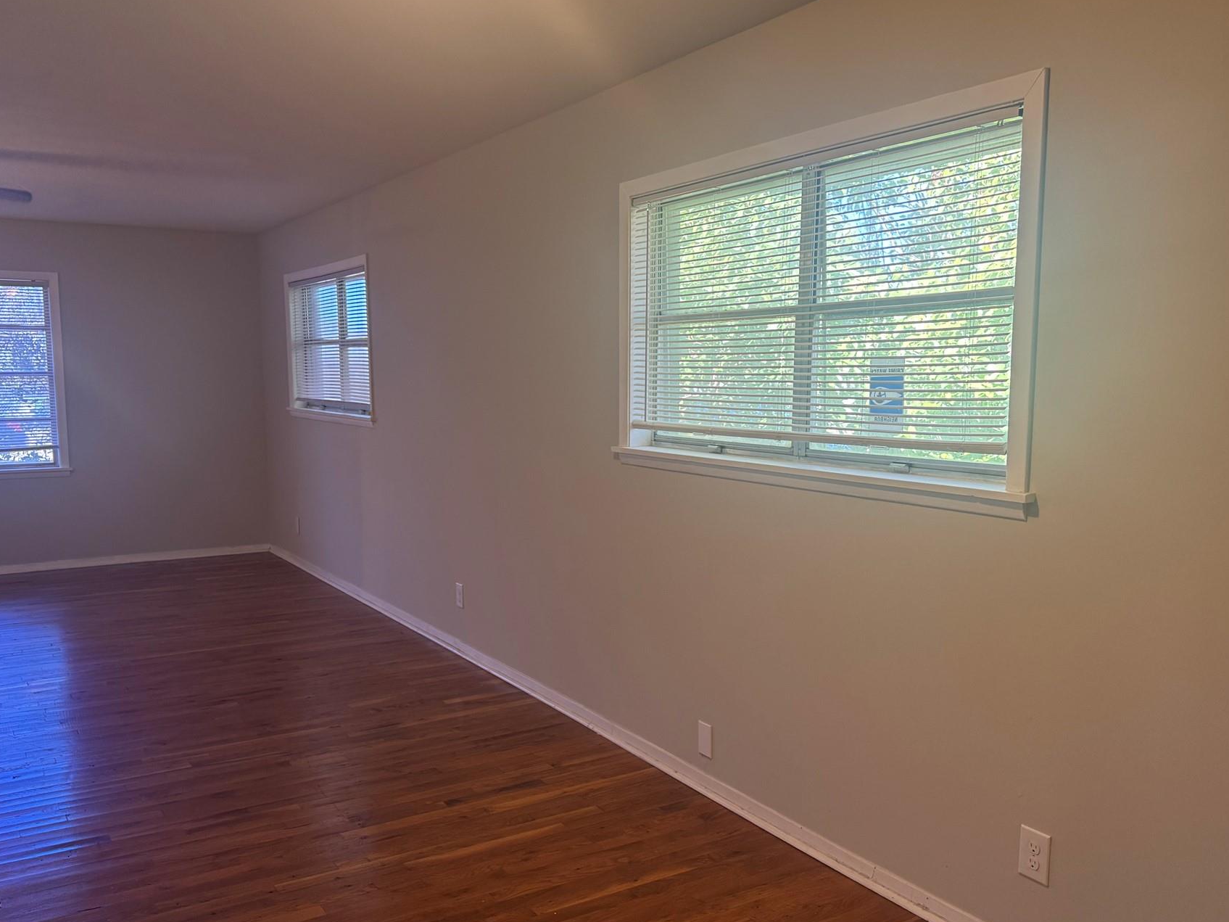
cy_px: 490
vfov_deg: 48.2
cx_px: 587
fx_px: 1030
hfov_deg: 61.6
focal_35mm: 29
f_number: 1.78
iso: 200
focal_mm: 6.76
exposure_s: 1/60
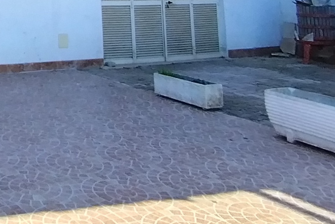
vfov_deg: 21.3
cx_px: -75
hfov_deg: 30.0
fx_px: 521
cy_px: -87
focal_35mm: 56
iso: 100
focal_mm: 1.42
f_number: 2.2
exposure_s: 1/449
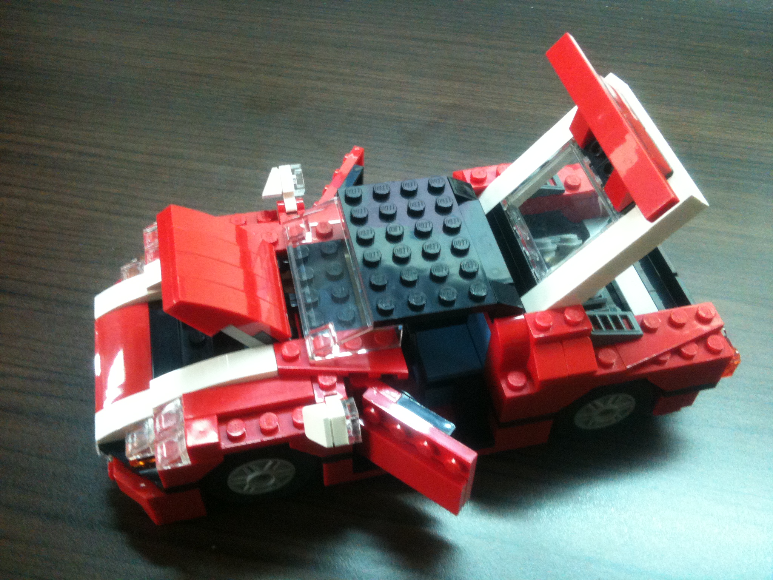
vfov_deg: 40.7
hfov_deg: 52.6
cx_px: 386
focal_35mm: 35
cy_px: 290
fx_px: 782
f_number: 2.8
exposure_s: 1/15
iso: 200
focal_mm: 3.85
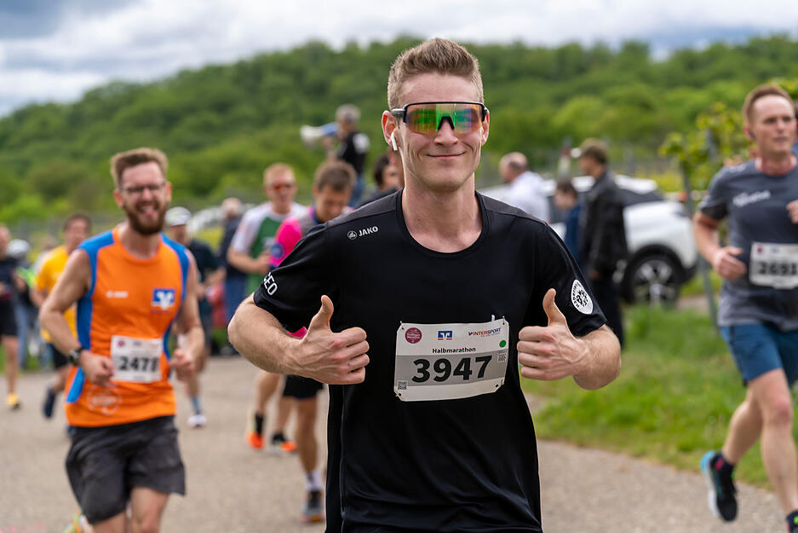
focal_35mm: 113
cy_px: 266
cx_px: 399
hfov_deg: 18.1
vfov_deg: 12.1
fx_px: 2505
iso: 100
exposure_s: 1/400
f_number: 5
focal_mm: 113
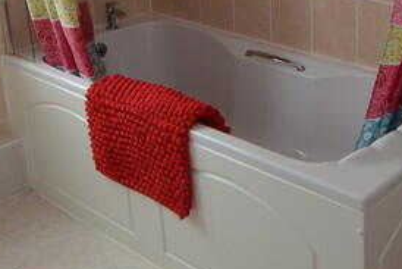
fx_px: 626
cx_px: 352
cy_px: -8
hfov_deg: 33.9
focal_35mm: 56
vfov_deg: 23.1
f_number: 5
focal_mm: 10
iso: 200
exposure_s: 1/100
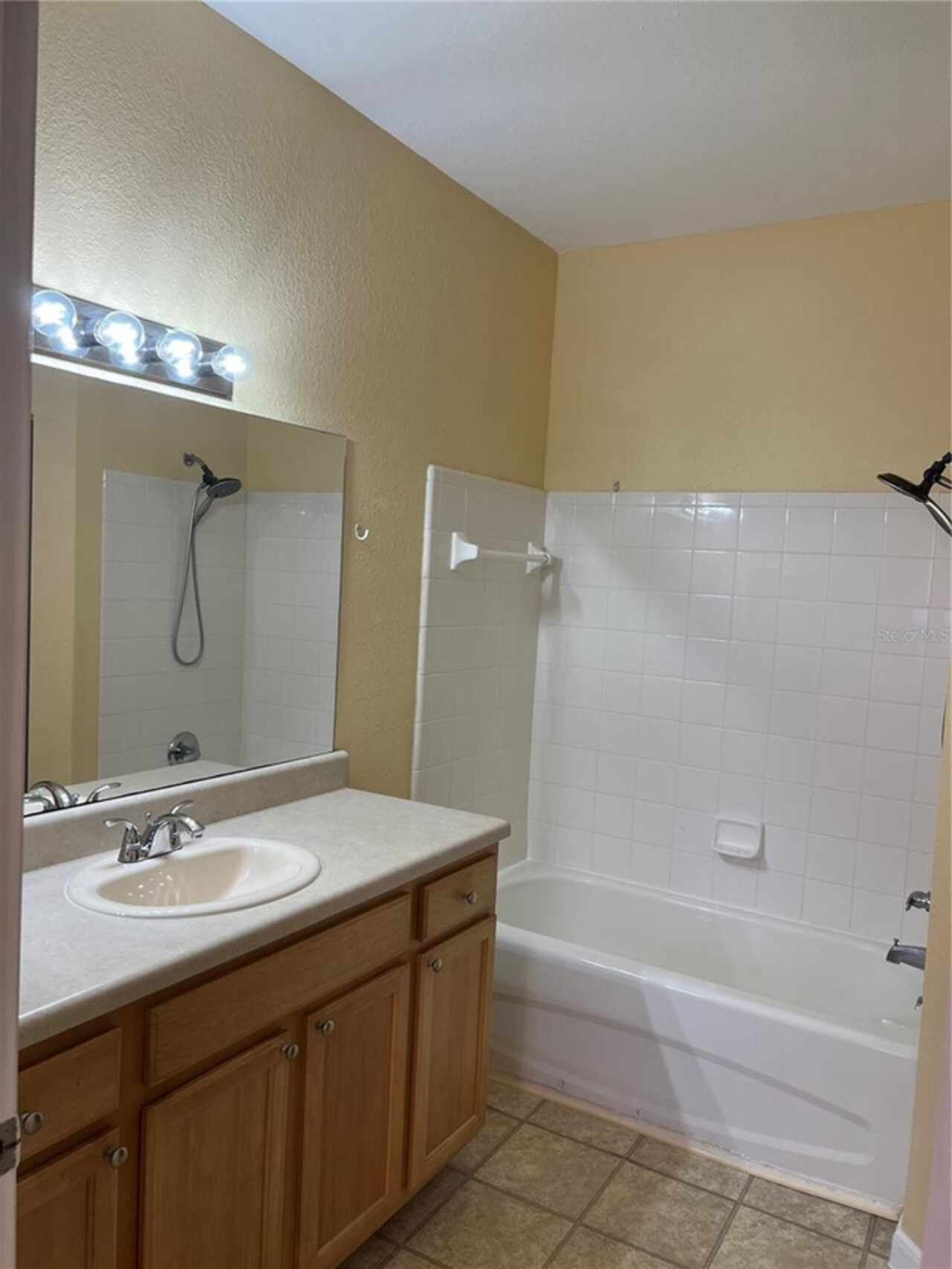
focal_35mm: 26
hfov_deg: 53.1
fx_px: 953
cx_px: 476
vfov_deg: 67.3
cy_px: 634
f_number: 1.5
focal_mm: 5.7
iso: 100
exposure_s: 1/120
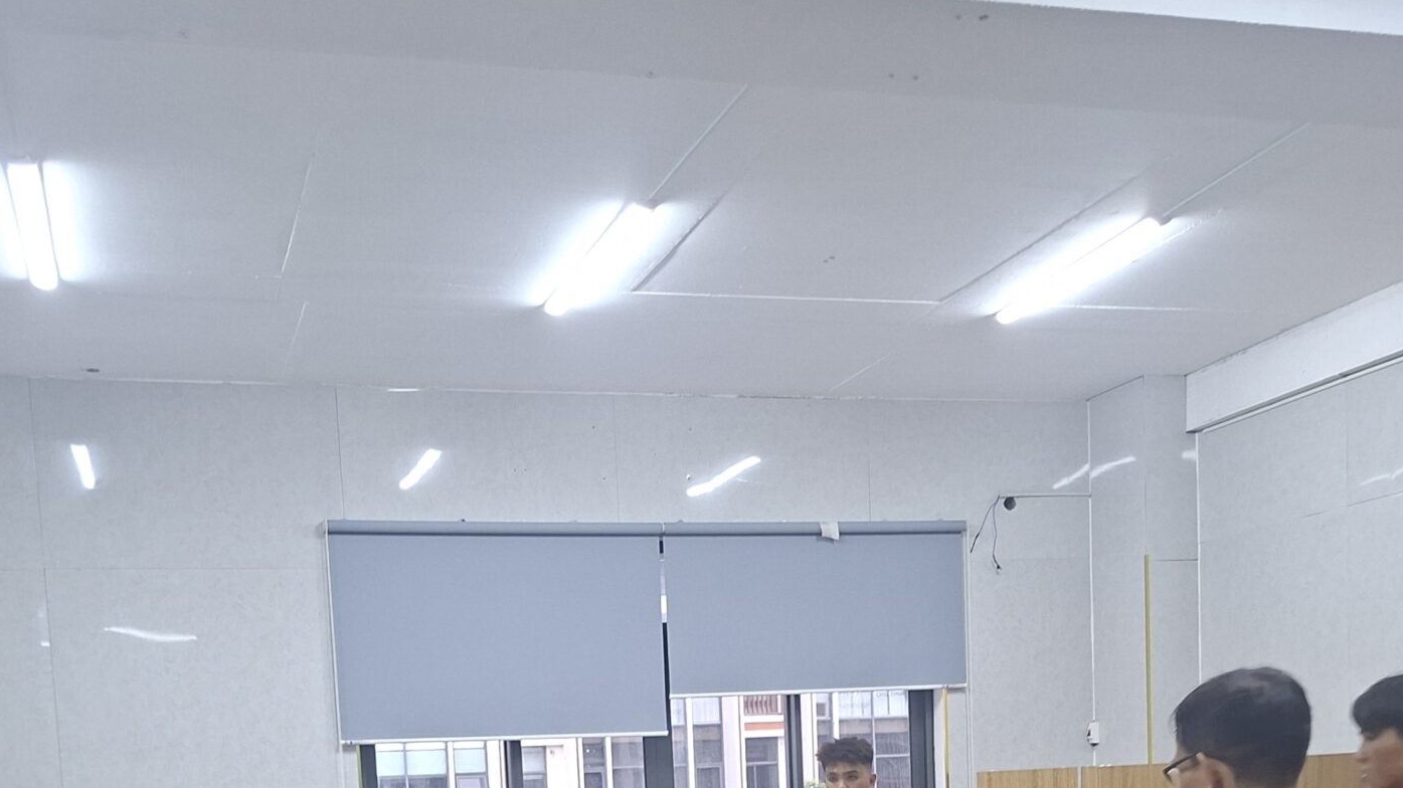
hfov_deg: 44.6
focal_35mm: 46
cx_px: 648
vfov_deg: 23.7
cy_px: 942
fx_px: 1711
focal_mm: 5.54
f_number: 1.8
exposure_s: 1/50
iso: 250
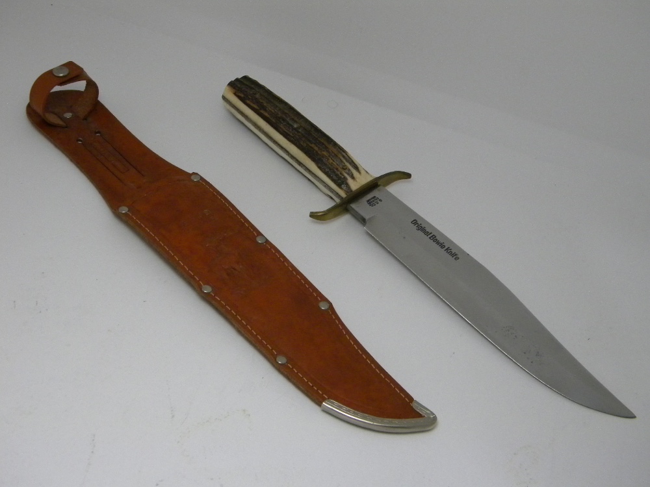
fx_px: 883
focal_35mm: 47
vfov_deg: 30.9
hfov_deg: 40.4
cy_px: 244
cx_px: 325
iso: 400
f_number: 3.9
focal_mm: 8.6
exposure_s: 1/49.5
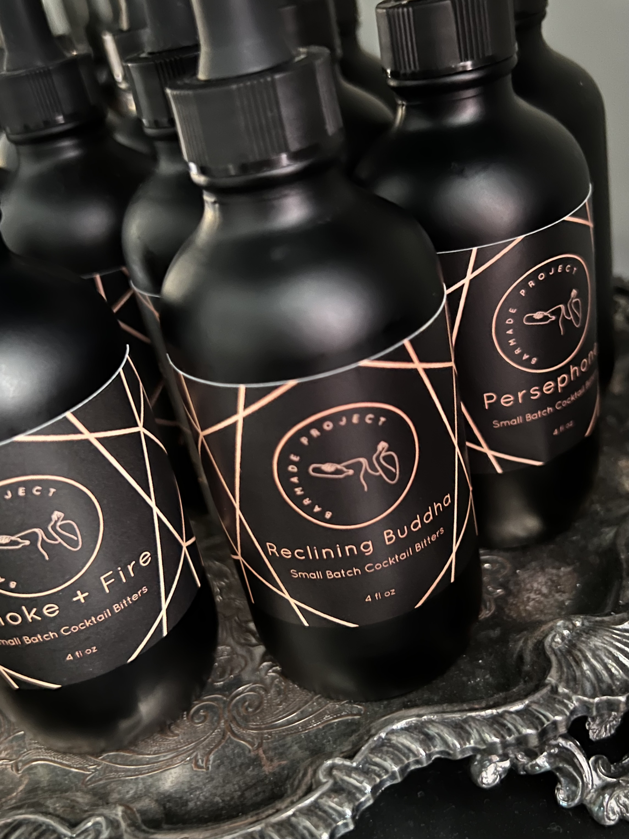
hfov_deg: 53.0
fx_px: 630
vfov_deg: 67.3
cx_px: 314
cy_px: 420
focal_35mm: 26
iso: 1000
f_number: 1.5
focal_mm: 5.7
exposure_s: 1/20
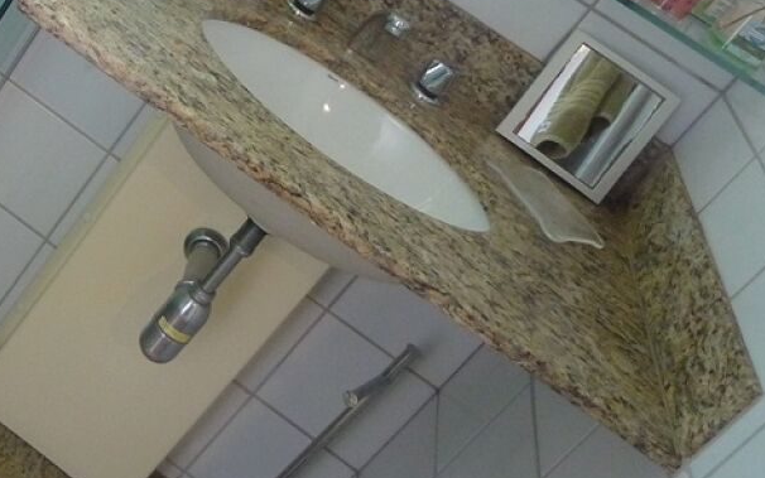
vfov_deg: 21.8
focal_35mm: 56
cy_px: -59
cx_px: -35
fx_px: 1168
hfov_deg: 32.7
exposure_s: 1/30
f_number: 3.3
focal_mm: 4.1
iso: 250
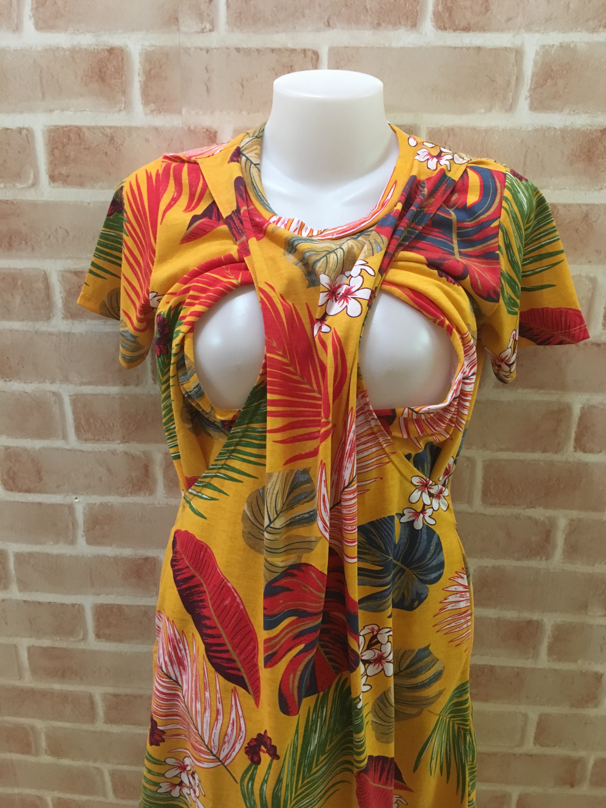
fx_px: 677
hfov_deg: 48.2
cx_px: 303
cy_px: 404
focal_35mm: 29
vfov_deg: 61.7
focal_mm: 4.15
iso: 200
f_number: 2.2
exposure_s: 1/20
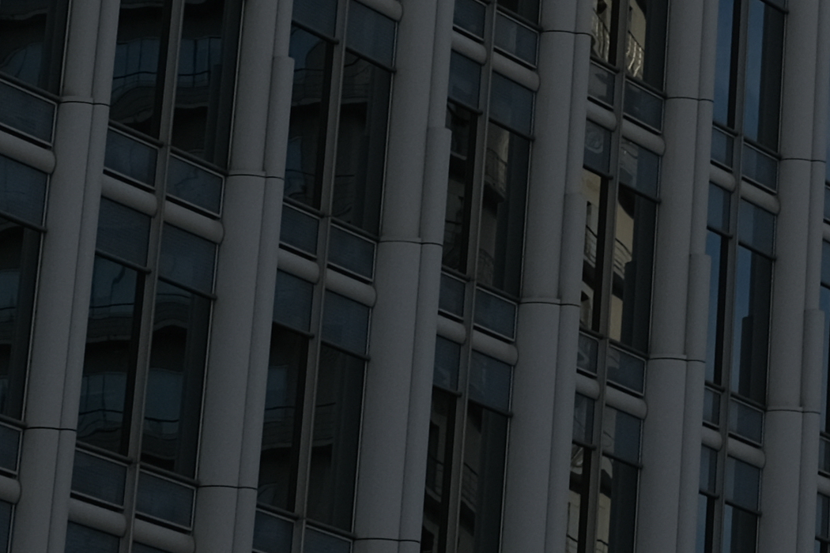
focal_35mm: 208
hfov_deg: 9.3
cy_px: -243
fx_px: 4795
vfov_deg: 6.5
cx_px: 1679
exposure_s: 1/5000
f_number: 2.8
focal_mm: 23
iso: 160
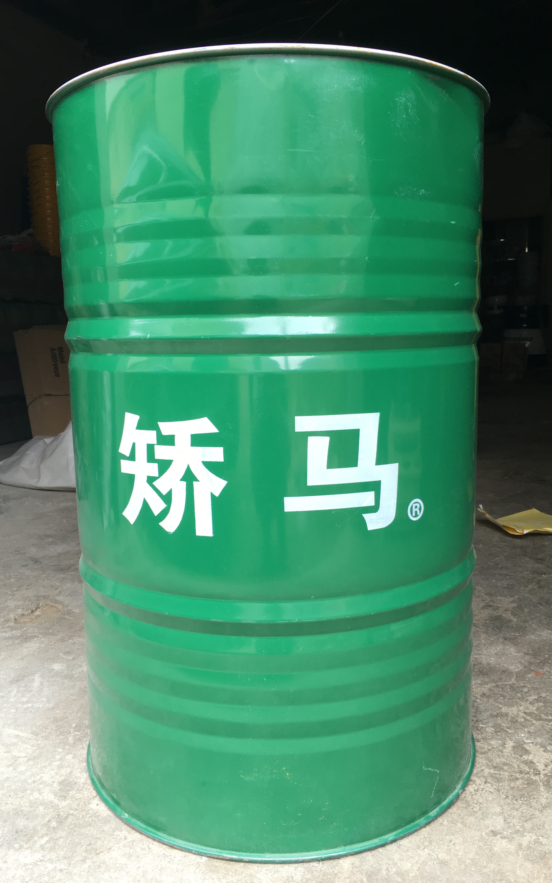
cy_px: 444
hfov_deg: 40.6
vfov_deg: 61.2
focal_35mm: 31
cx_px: 279
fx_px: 746
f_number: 2.2
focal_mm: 4.15
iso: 40
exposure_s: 1/100
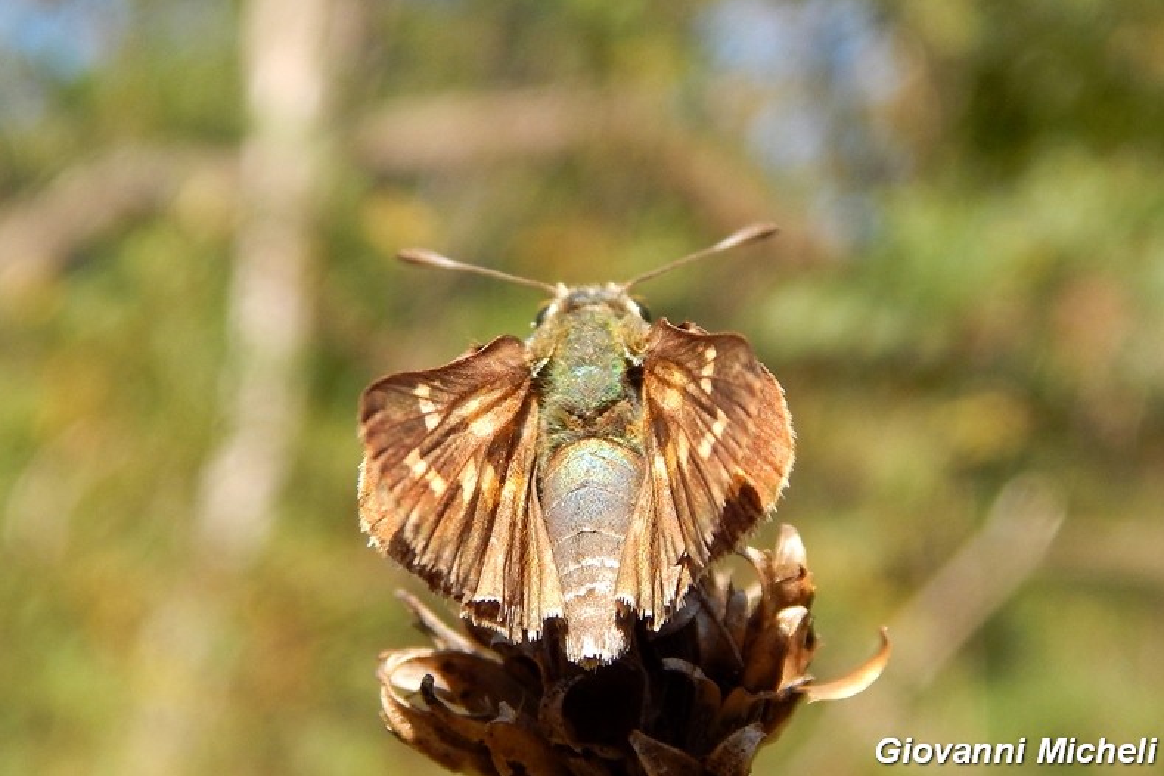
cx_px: 578
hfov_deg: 34.5
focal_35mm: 58
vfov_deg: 23.4
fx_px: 1875
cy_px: 336
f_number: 3.8
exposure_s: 1/500
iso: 125
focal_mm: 9.7
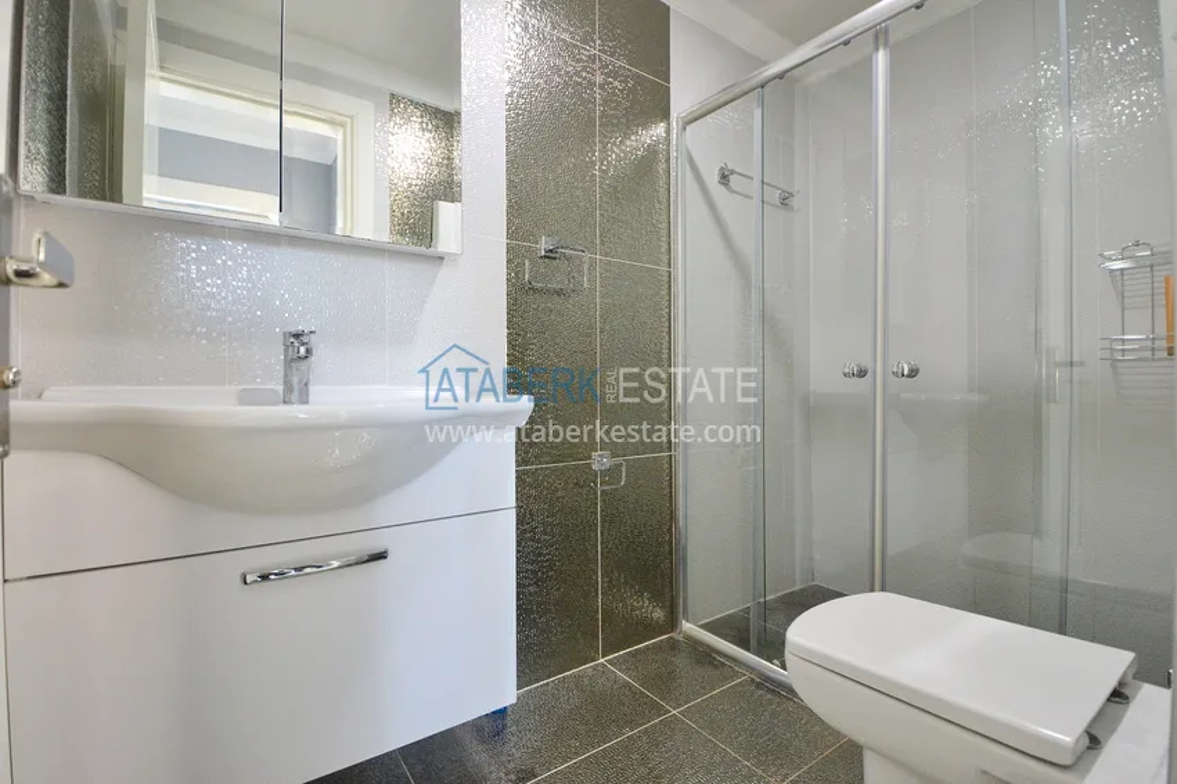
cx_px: 588
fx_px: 490
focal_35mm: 15
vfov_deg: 77.3
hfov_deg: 100.4
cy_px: 392
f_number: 3.5
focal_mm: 10
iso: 1100
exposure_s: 1/60
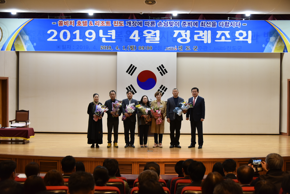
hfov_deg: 41.1
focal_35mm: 48
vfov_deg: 28.1
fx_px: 387
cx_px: 145
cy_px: 97
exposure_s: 1/100
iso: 800
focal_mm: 48
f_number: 4
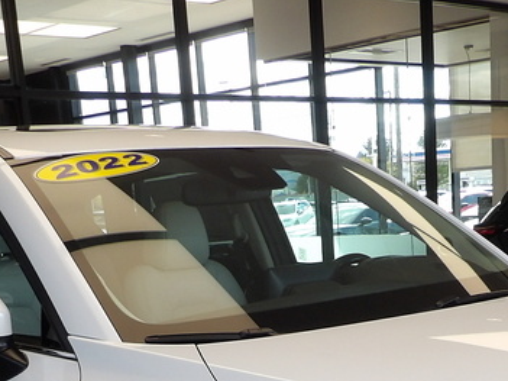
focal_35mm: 70
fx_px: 1027
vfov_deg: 19.1
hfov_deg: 27.7
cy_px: 519
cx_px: 324
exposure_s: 1/115
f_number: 3.2
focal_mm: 4.3
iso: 100
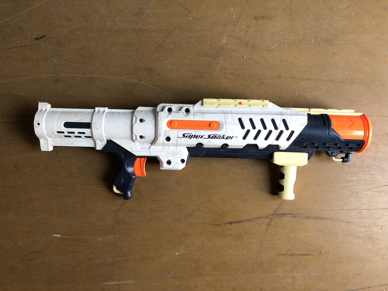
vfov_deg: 49.7
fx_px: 314
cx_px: 194
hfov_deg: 63.4
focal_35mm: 28
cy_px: 146
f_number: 1.8
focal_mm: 4
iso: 25
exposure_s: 1/33
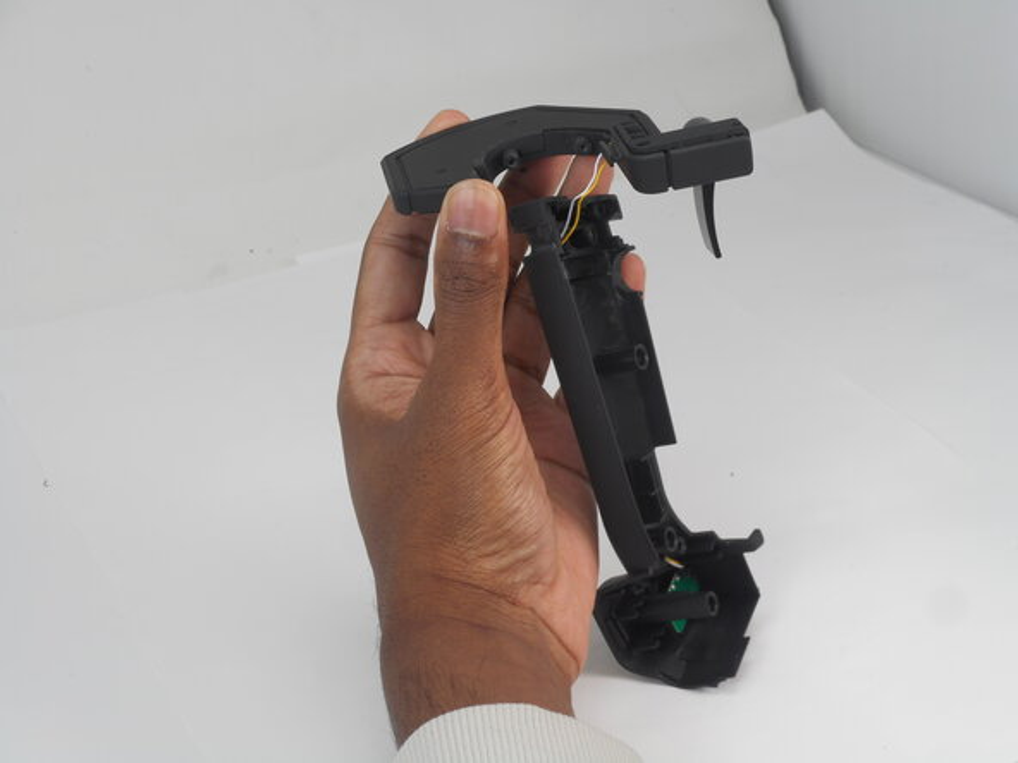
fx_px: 1970
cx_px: 509
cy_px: 382
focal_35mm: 67
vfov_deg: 21.9
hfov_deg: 29.0
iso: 80
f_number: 5.3
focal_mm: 12
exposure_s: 1/40
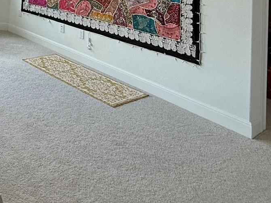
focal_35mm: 43
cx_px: -40
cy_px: -56
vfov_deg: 28.1
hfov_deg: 36.0
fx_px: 337
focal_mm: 2.22
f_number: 2.2
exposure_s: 1/165
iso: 64
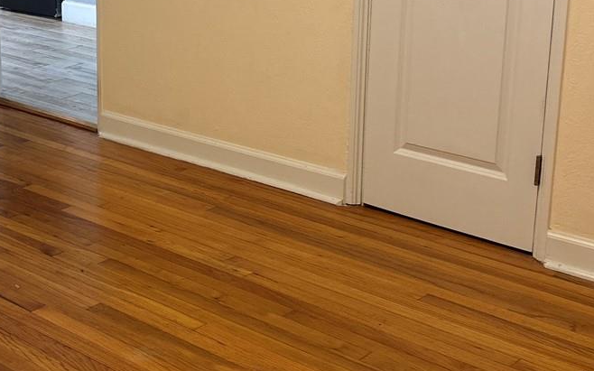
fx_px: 1084
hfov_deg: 29.7
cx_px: 90
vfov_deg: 19.3
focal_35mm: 67
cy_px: 95
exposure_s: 1/60
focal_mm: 5.96
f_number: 1.6
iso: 100
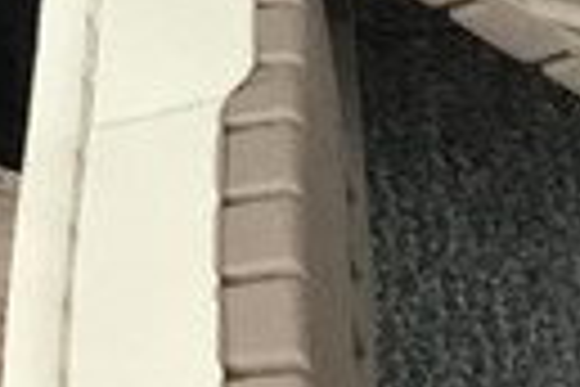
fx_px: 3625
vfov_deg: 6.0
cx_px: 522
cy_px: -200
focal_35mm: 225
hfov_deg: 9.1
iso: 40
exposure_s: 1/33
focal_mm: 3.3
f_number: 2.4
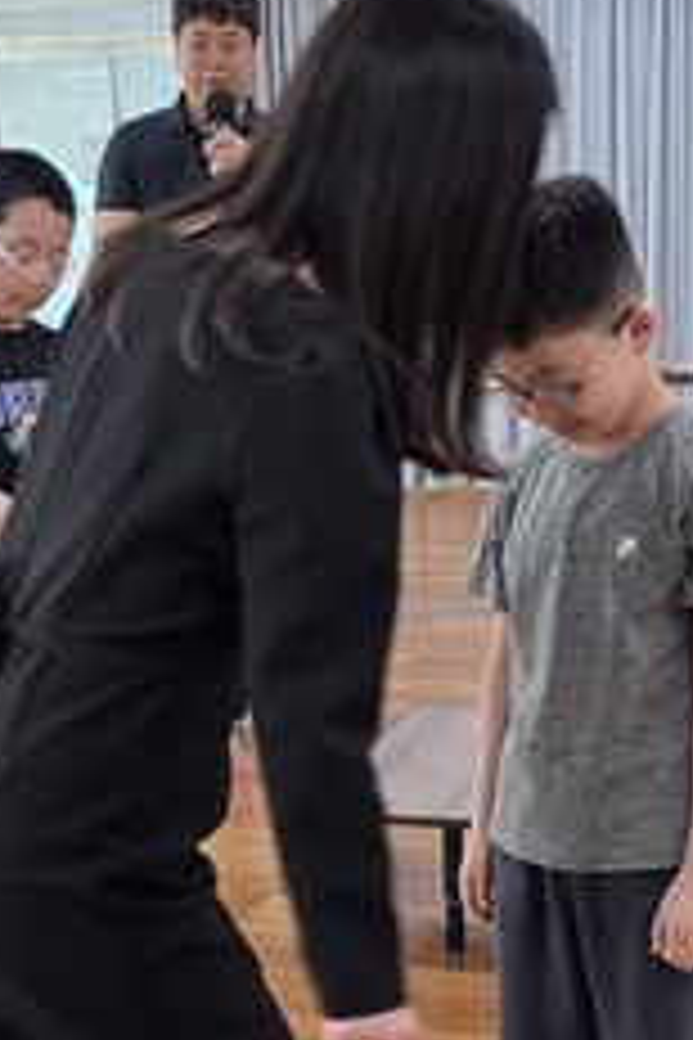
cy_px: 765
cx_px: 421
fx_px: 1992
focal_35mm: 69
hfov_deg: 19.7
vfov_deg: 28.9
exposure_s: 1/120
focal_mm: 6.3
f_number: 1.7
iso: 125
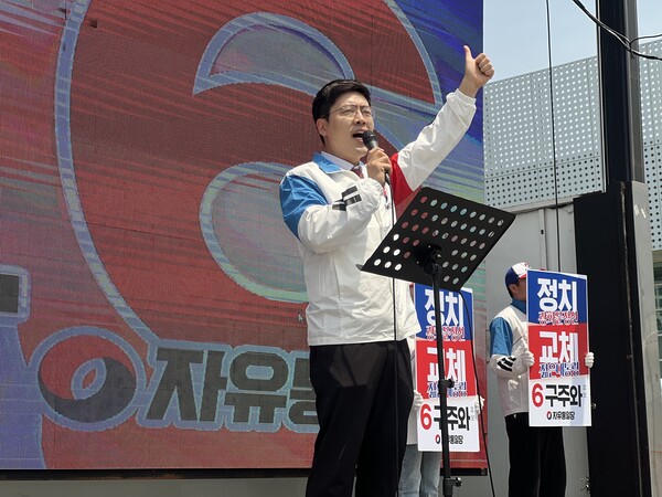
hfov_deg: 25.3
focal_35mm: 77
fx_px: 1473
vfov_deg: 19.1
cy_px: 248
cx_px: 331
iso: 32
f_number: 2.8
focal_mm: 9
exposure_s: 1/518
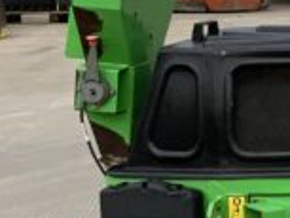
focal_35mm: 194
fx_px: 1627
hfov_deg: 9.0
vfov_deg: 7.7
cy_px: 61
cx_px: 726
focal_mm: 3
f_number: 1.8
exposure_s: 1/1279
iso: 16
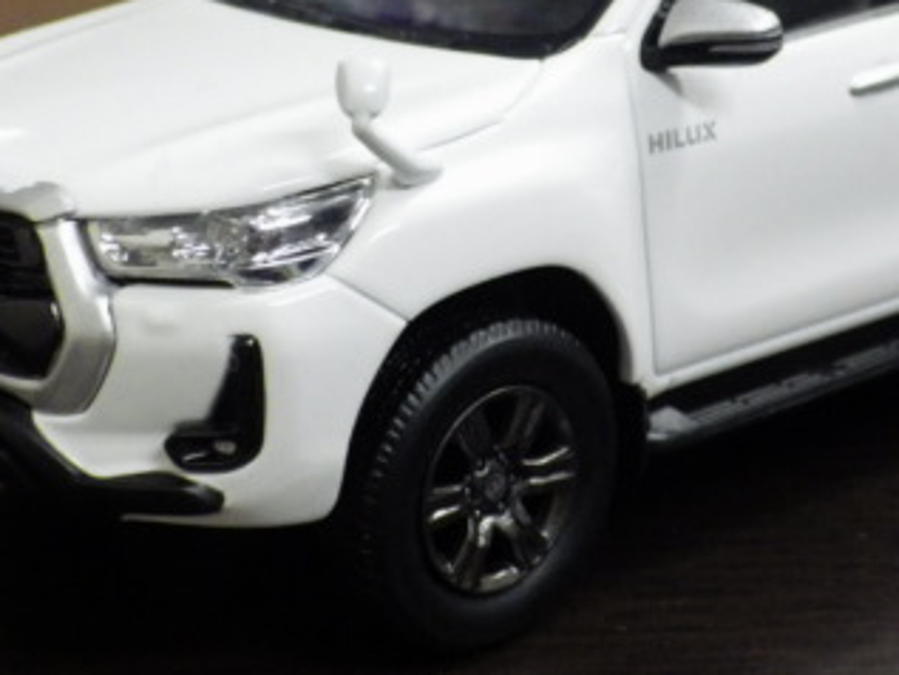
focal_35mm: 101
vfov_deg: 14.5
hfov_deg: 19.4
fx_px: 2624
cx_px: 581
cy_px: 57
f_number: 3.8
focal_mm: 9
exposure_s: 1/60
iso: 800
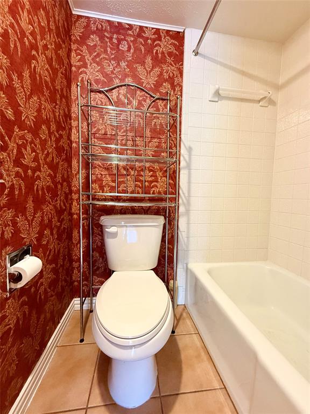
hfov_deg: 85.7
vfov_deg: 102.1
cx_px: 155
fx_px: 167
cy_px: 207
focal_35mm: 14
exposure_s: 1/60
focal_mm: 2.22
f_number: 2.2
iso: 500
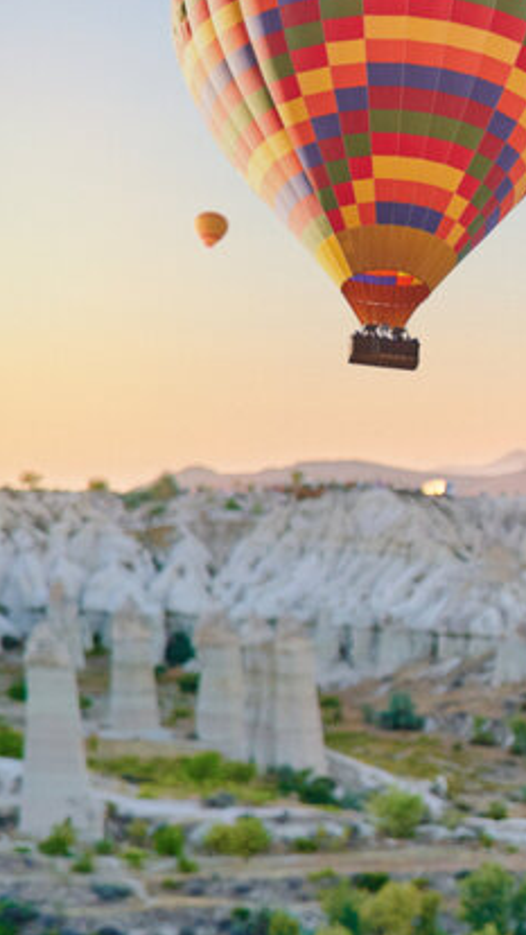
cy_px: 588
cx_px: 898
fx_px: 2305
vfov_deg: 22.9
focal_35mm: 93
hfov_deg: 12.1
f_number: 4
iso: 200
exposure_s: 1/320
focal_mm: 46
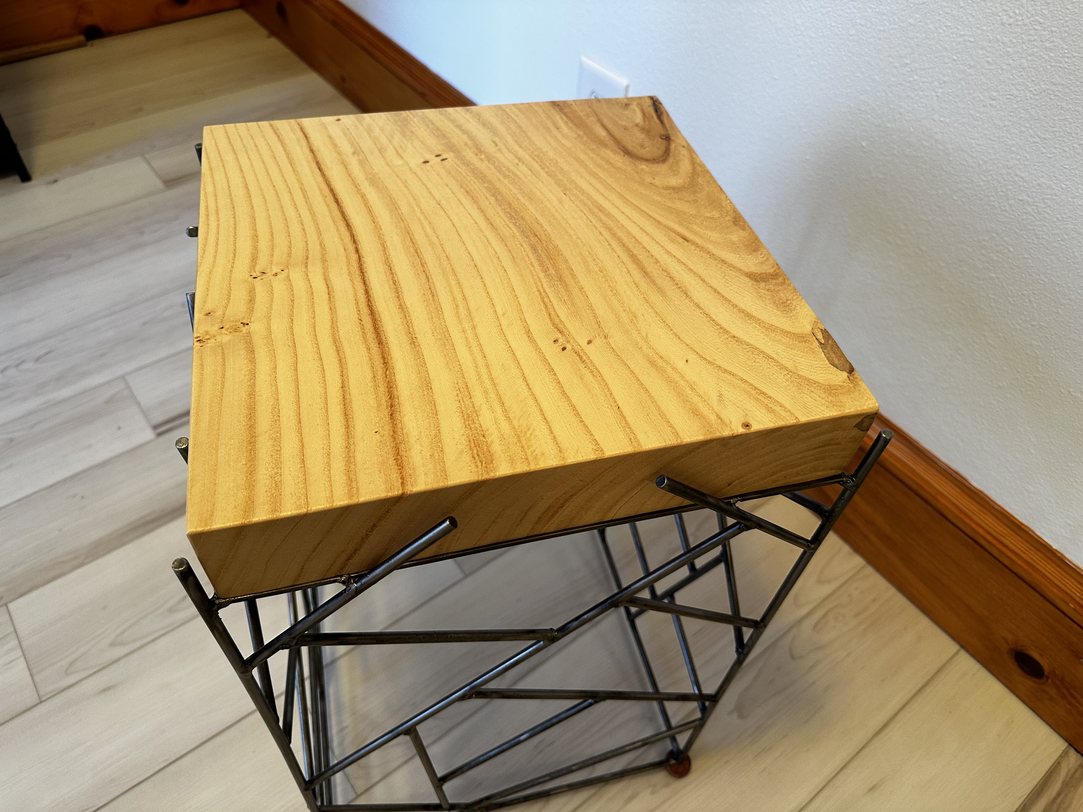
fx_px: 751
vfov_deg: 56.8
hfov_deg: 71.6
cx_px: 542
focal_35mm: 24
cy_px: 406
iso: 200
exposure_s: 1/60
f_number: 1.78
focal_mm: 6.86
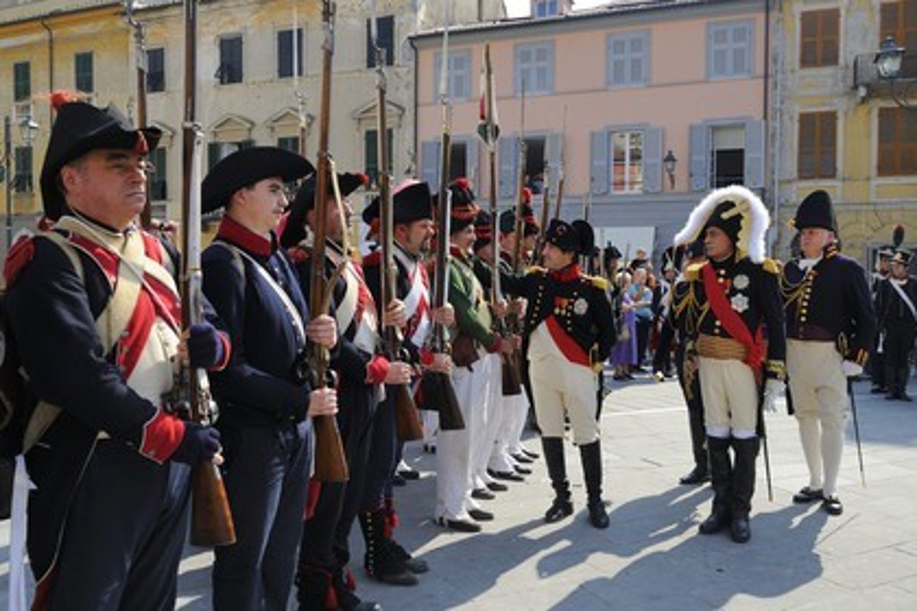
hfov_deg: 60.3
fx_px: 790
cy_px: 306
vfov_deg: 42.3
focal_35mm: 31
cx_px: 458
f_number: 10
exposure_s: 1/320
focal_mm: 31
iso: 400
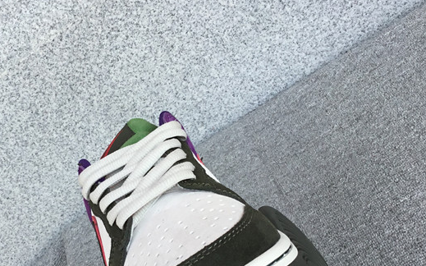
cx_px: 135
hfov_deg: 35.3
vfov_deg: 22.6
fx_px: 662
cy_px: 183
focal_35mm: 57
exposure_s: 1/424
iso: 25
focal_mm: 3.3
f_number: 2.4
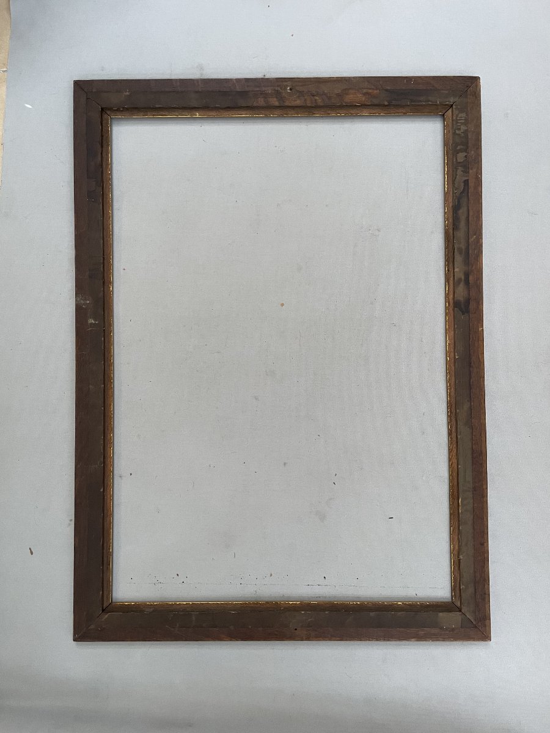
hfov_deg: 53.1
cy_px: 366
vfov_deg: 67.3
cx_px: 275
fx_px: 551
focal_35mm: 26
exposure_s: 1/60
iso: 200
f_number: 1.6
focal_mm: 4.2
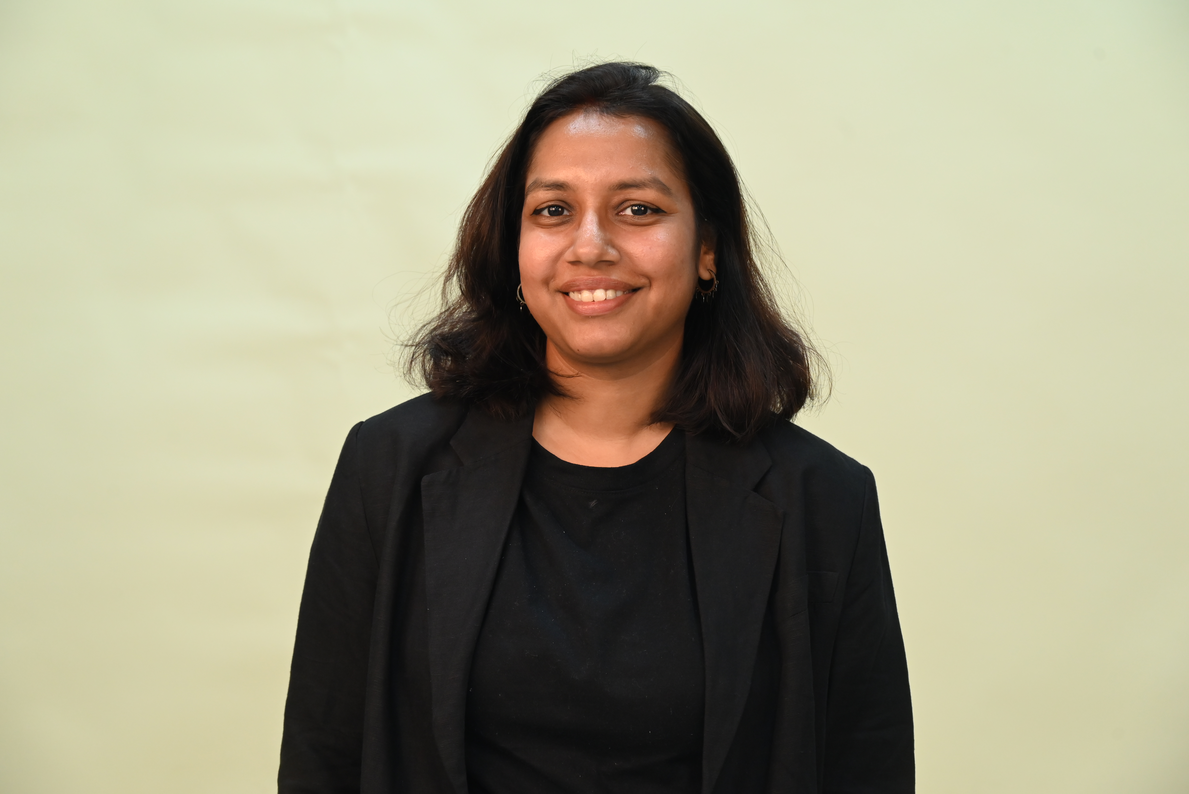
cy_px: 397
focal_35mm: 76
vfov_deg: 18.0
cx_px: 594
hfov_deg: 26.6
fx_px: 2511
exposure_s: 1/50
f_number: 6.3
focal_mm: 76
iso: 1600
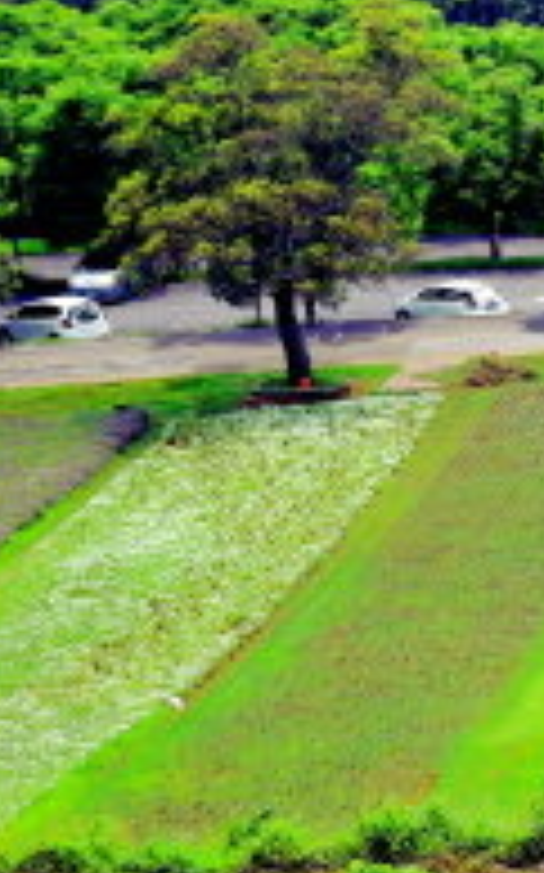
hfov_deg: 6.9
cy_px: 171
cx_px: 1137
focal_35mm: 181
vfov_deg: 11.5
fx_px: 4308
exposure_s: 1/160
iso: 100
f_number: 10
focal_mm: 45
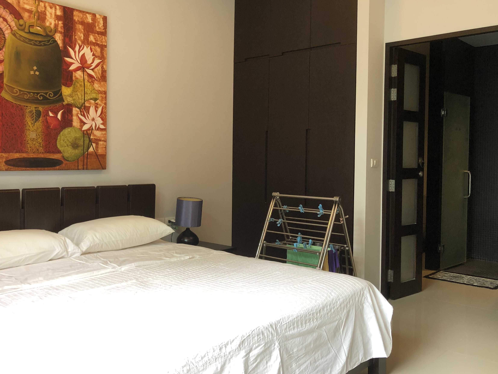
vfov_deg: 41.7
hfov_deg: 53.7
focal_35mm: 34
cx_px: 212
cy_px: 166
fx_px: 489
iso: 32
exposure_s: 1/33
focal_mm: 4
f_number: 1.8
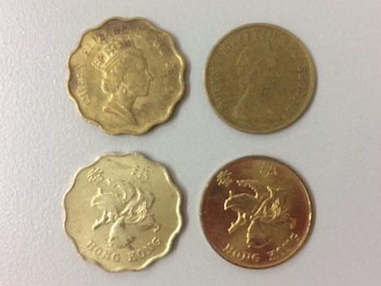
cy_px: 143
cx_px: 190
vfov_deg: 48.2
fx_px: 319
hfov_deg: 61.7
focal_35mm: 29
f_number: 2.2
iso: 80
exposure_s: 1/33
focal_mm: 4.15
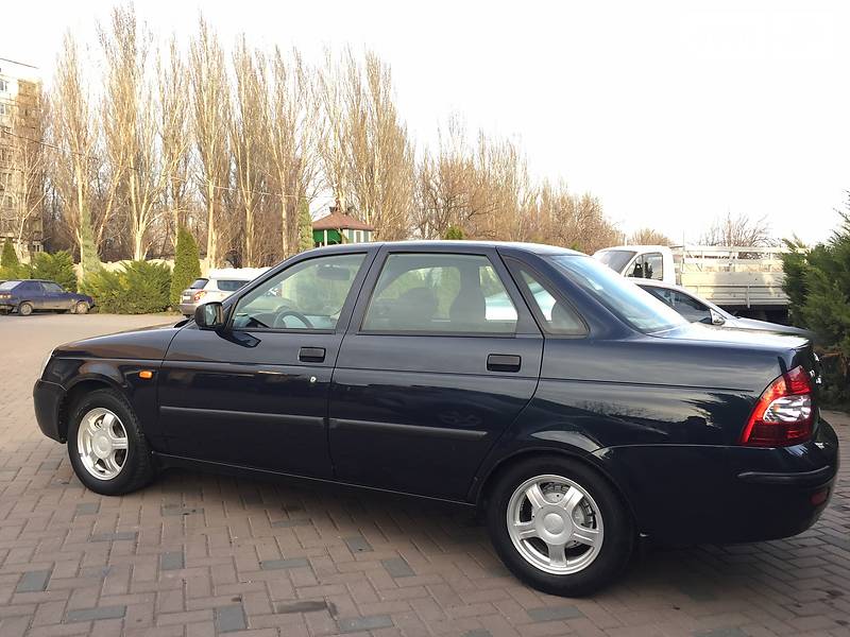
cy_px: 318
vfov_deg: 48.2
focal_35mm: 29
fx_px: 712
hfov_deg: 61.7
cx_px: 425
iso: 32
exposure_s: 1/134
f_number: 2.2
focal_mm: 4.2
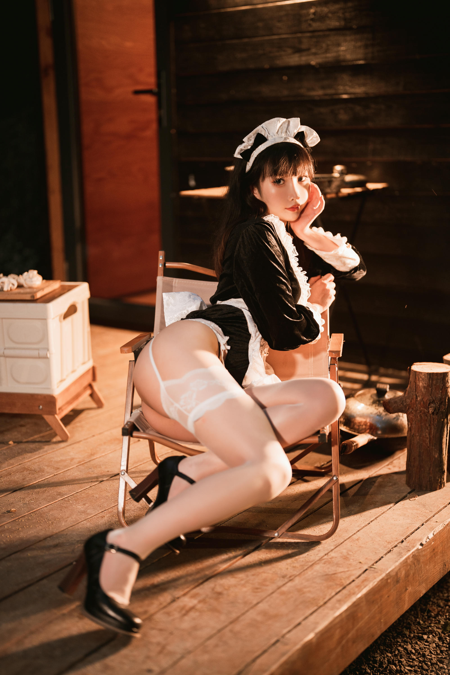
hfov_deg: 27.0
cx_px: 225
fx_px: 937
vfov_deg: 39.6
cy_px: 338
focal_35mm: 50
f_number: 1.2
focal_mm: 50
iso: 640
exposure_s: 1/50
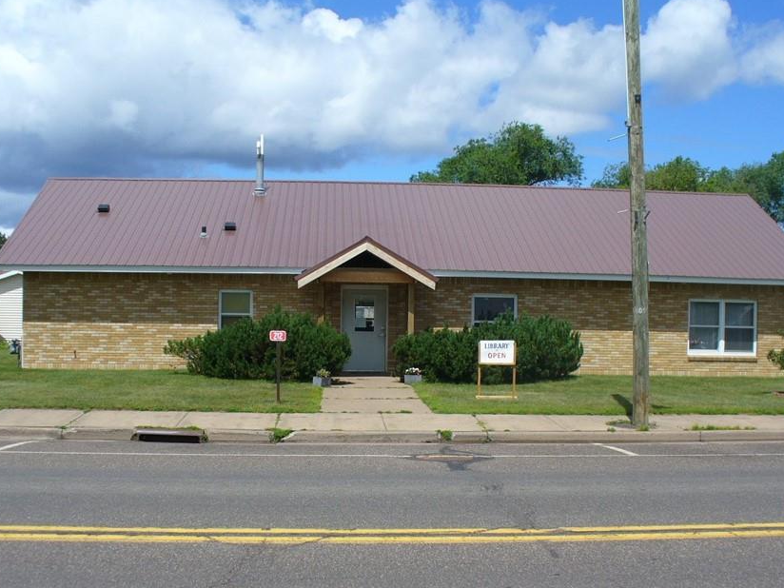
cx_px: 427
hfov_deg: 41.2
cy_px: 344
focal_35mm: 46
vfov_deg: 31.5
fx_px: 1042
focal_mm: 6.1
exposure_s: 1/500
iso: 80
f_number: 5.6
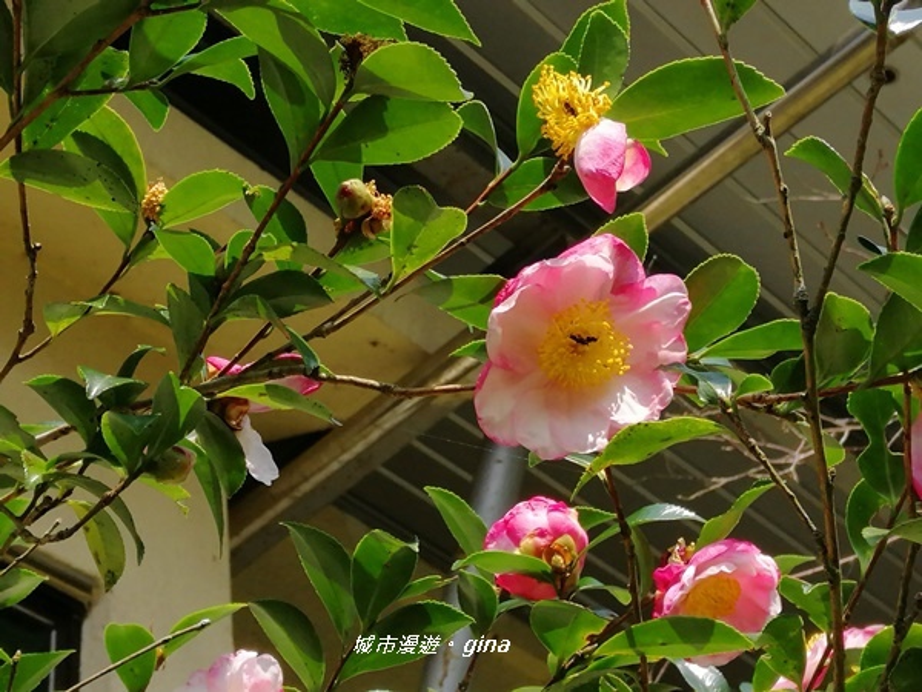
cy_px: 346
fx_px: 1998
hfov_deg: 26.0
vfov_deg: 19.6
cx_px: 461
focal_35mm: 75
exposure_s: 1/824
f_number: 2.2
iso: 50
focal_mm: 3.81
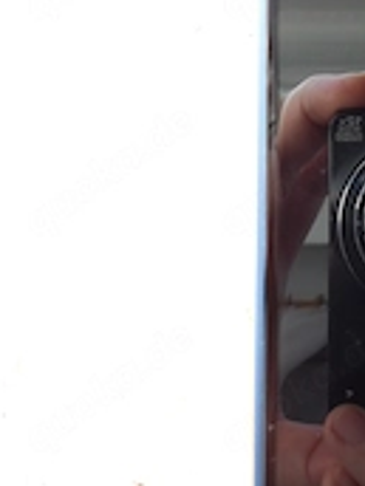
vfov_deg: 33.2
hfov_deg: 23.6
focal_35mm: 58
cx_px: 407
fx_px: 815
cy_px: 215
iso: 140
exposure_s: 1/30
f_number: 3.3
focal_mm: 4.5
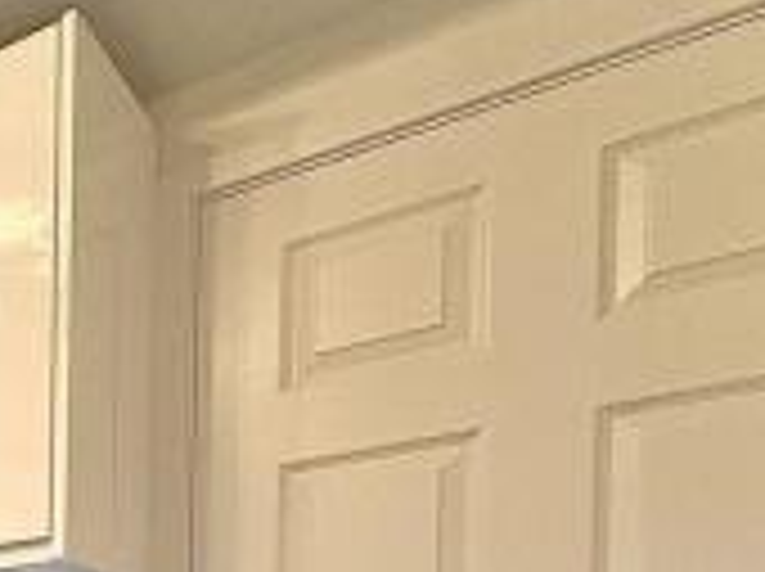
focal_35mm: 48
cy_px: 808
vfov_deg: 24.8
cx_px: -425
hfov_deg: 26.5
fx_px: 1059
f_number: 2.2
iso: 125
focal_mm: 2.22
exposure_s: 1/50
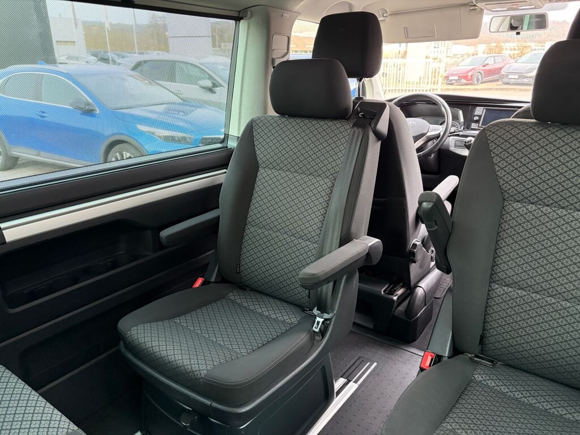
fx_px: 436
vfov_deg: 53.1
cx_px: 290
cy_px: 218
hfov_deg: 67.3
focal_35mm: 26
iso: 320
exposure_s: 1/60
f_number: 1.6
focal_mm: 5.96
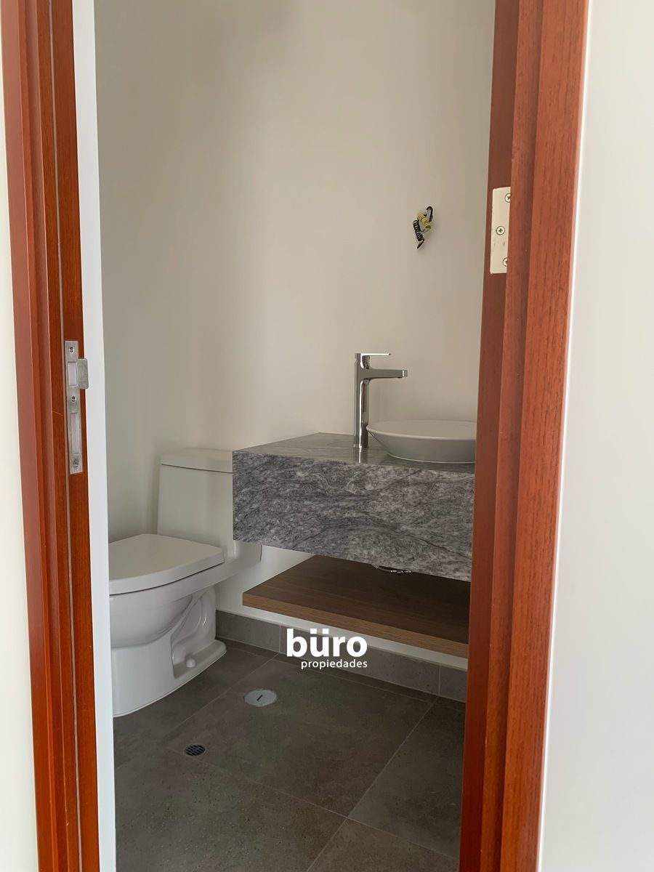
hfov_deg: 53.1
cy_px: 436
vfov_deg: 67.3
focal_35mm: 26
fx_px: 655
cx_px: 327
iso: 50
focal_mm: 4.25
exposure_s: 1/121
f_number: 1.8
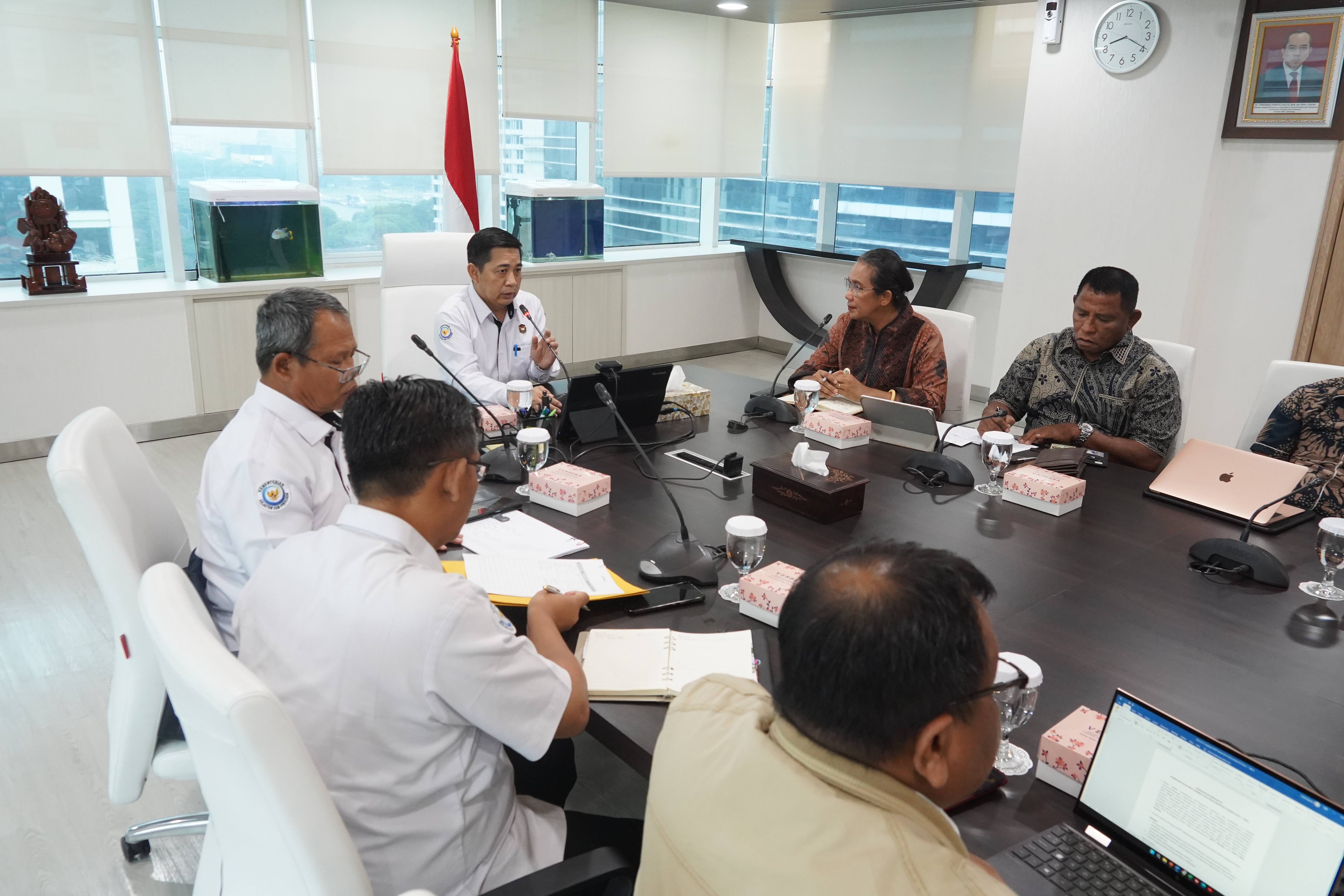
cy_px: 448
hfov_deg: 69.4
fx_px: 971
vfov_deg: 49.6
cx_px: 672
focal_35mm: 26
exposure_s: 1/125
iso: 4000
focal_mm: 26
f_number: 6.3
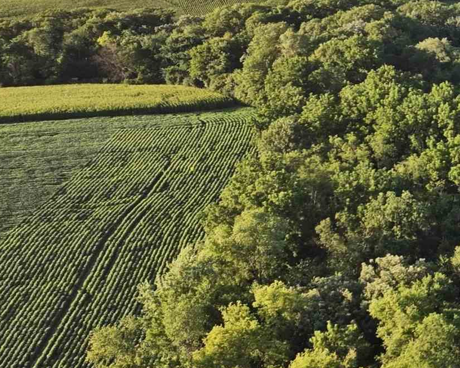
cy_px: 142
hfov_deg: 18.4
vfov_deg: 17.6
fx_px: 1185
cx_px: 766
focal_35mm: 87
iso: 230
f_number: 2.8
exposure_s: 1/15
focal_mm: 12.29
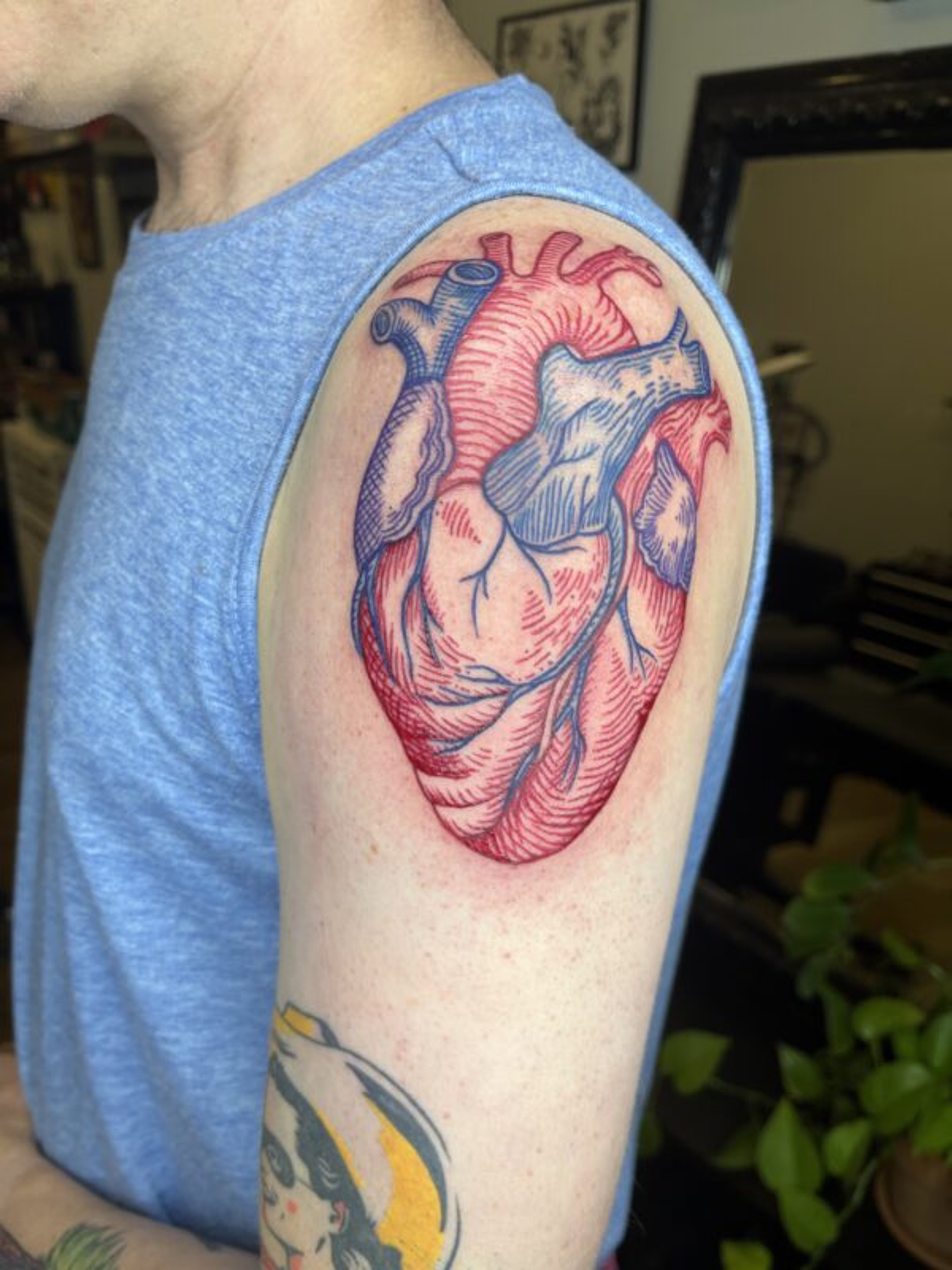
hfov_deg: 53.1
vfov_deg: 67.3
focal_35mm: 26
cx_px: 476
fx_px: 953
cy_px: 635
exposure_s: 1/190
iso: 40
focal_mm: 5.1
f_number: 1.6
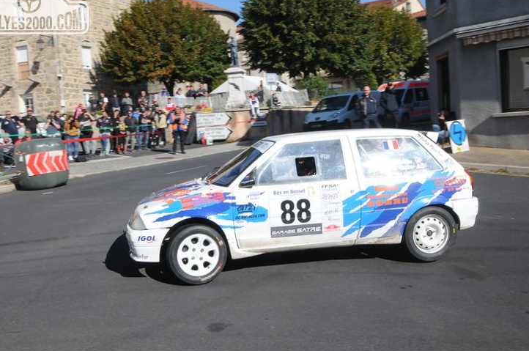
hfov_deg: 55.1
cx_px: 255
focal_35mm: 35
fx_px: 507
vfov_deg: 38.2
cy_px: 171
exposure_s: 1/500
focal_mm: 21
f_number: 16
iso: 1000
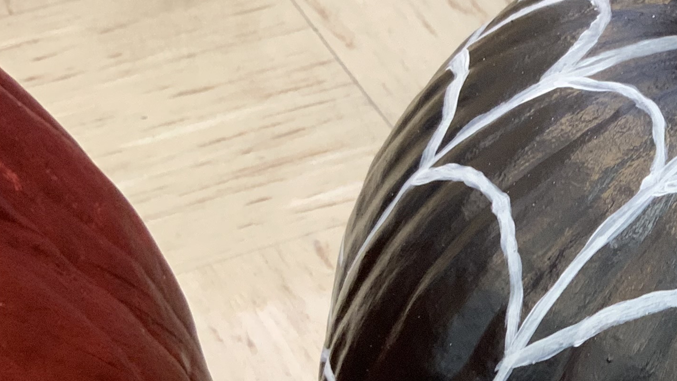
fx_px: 1598
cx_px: 850
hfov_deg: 21.8
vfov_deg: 13.4
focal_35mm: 89
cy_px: 381
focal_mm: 3
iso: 64
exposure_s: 1/60
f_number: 1.8
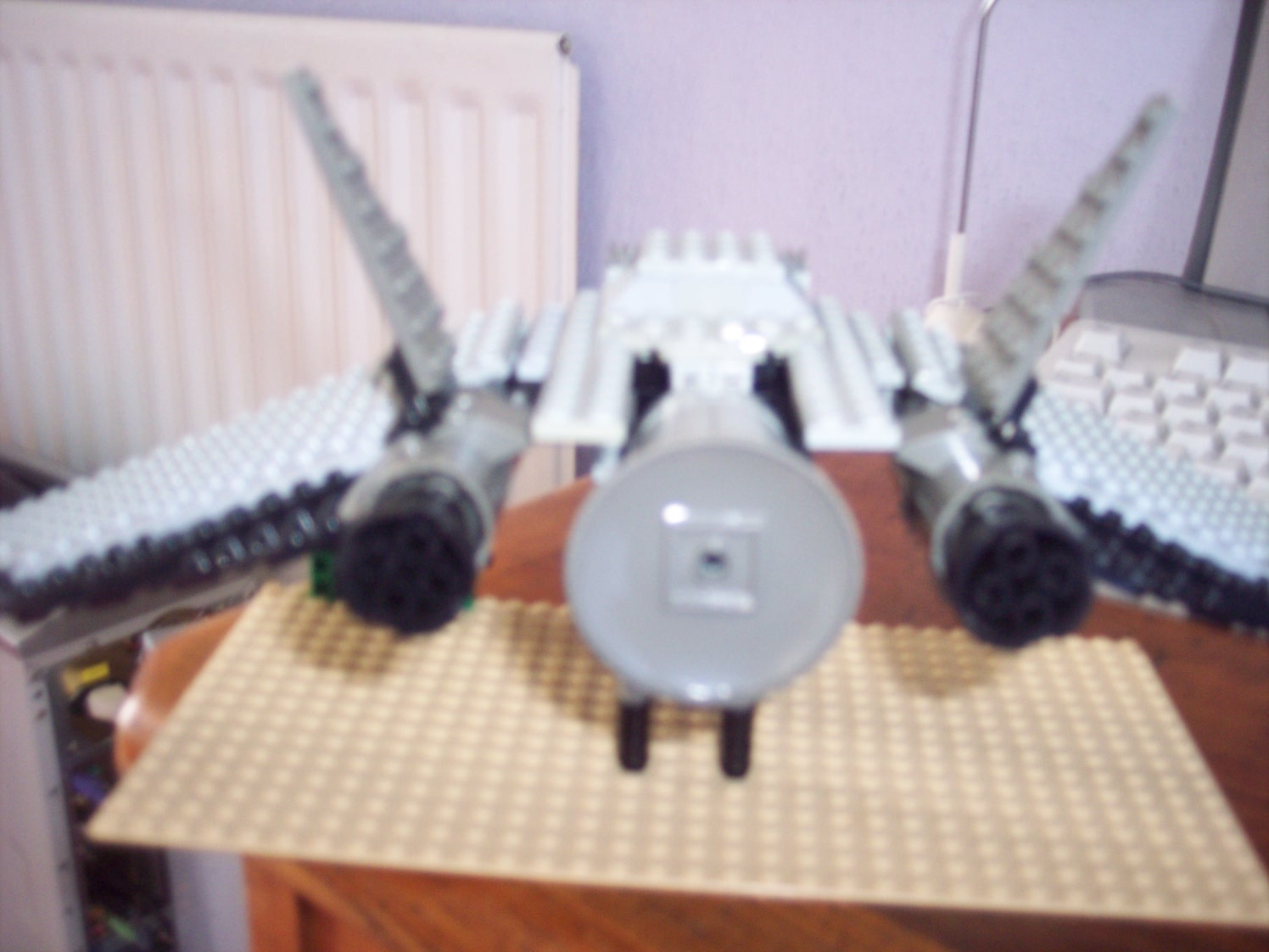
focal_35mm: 39
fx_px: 1430
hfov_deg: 47.9
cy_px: 476
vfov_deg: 36.8
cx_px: 634
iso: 140
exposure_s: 1/2
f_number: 2.8
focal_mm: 8
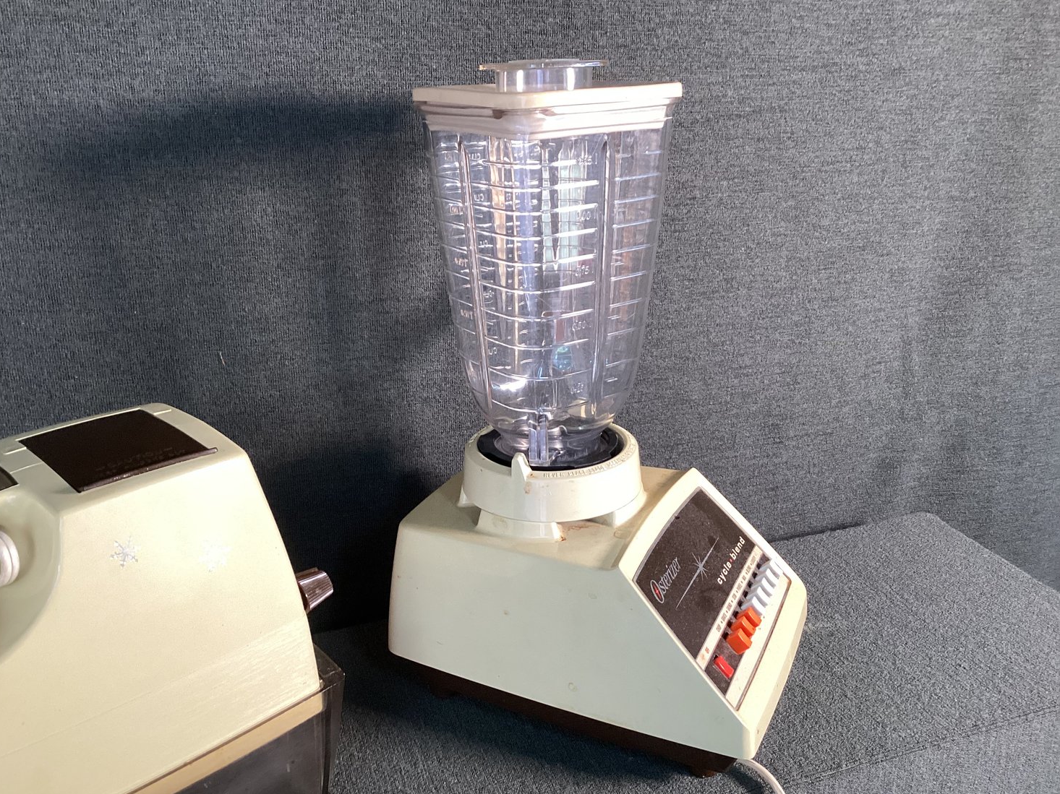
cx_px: 514
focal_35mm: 32
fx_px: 980
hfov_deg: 56.8
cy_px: 408
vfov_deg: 44.1
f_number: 2.4
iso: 200
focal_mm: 3.3
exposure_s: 1/60
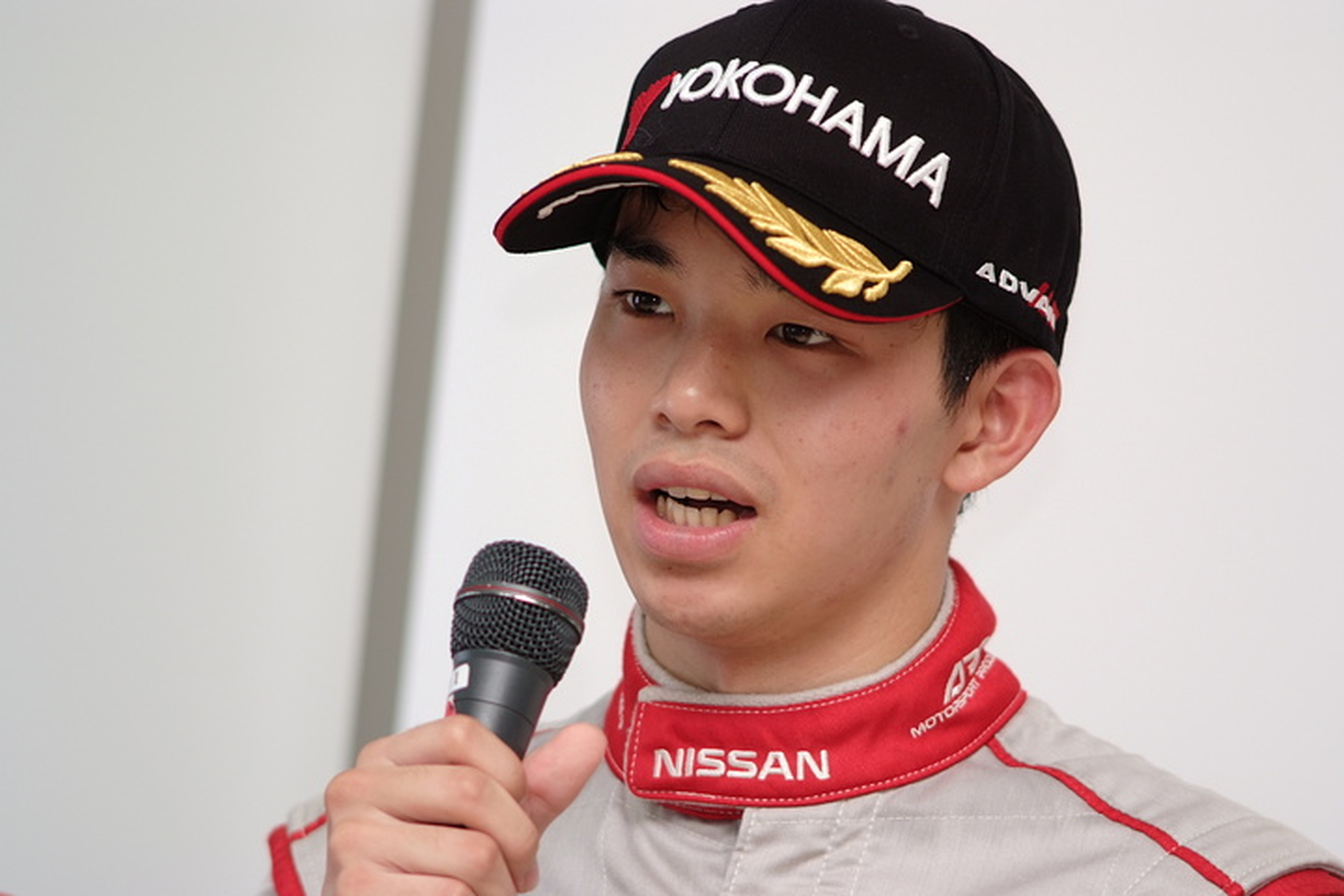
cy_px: 448
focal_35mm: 270
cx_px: 672
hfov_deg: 7.6
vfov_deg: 5.1
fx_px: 10079
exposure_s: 1/125
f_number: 2.8
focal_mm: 180
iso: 200
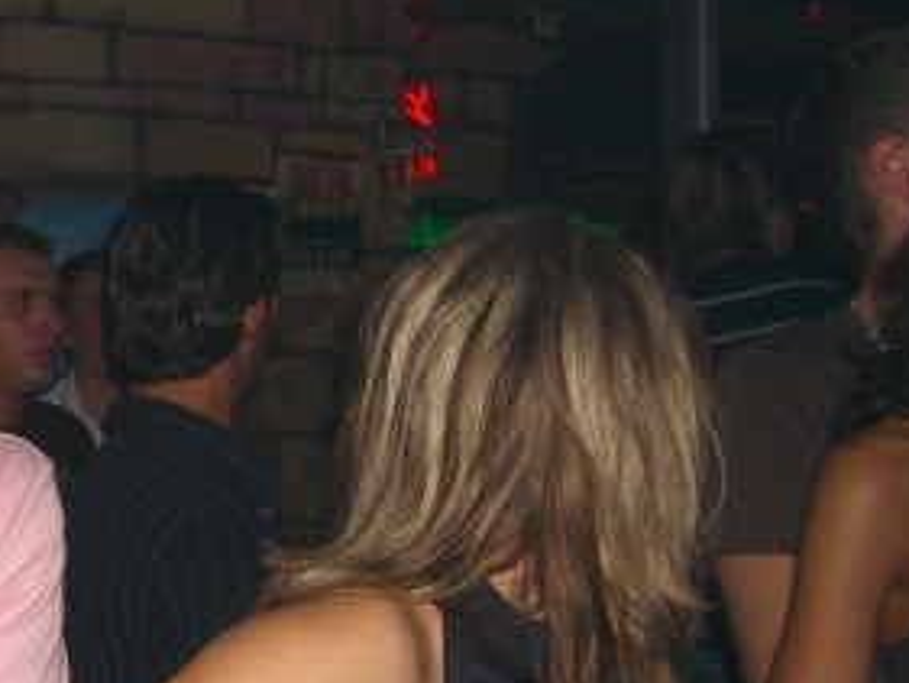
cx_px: 87
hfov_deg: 23.5
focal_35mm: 81
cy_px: 460
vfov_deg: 18.2
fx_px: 2128
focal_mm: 7.9
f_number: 2.8
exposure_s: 1/60
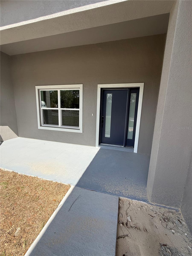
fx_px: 104
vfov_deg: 102.1
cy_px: 128
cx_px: 96
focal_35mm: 14
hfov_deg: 85.7
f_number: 2.2
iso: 50
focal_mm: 2.22
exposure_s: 1/1050
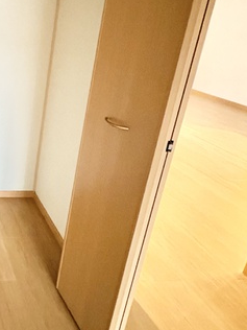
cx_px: -78
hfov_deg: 32.9
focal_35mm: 31
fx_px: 295
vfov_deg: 56.2
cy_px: 93
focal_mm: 2.22
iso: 1000
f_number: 2.2
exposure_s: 1/40
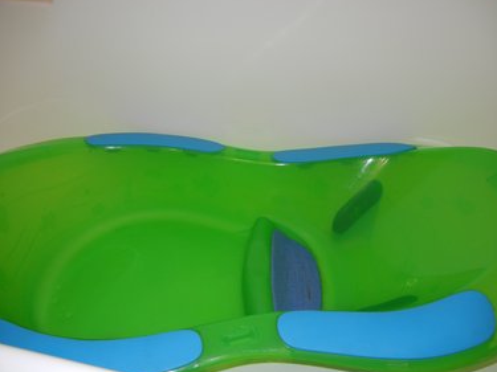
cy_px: 184
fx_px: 459
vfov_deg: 44.1
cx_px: 264
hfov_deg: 56.8
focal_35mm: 32
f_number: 3.5
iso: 200
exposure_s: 1/30
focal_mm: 5.4
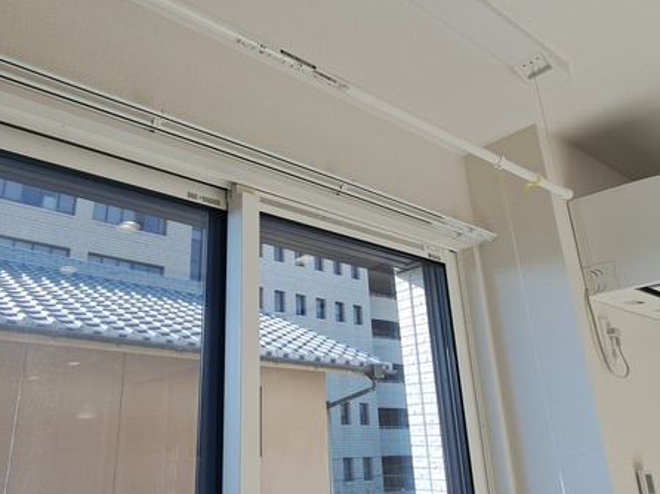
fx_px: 534
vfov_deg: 49.6
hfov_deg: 63.0
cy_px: 219
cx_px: 269
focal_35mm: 28
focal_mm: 1.74
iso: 50
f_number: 2.2
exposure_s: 1/204
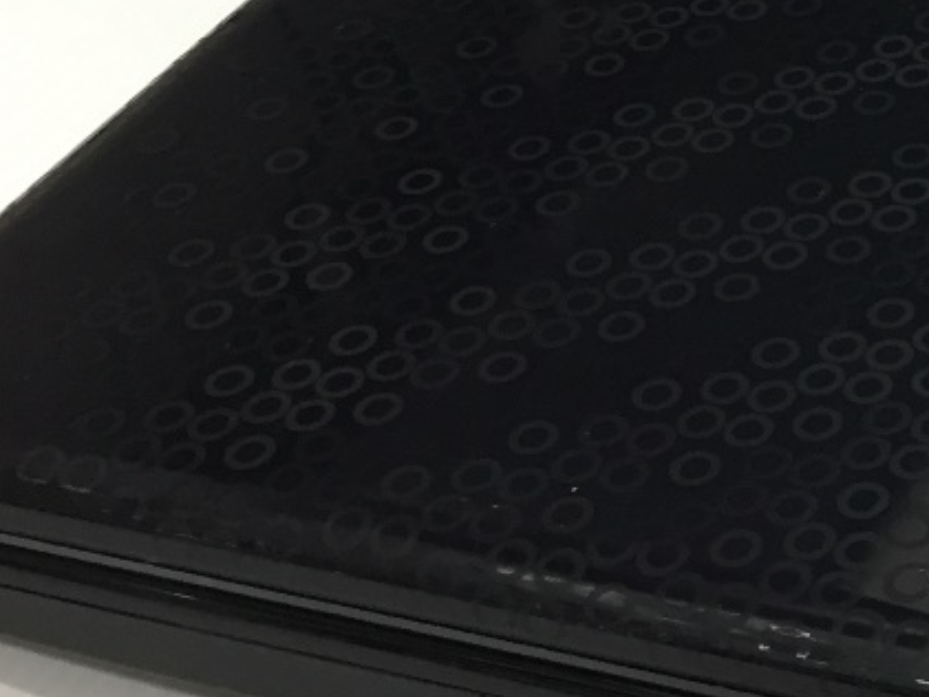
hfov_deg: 20.2
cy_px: 164
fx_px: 2416
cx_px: 1154
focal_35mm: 90
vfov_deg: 16.3
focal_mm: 4.15
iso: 100
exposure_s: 1/33
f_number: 2.2
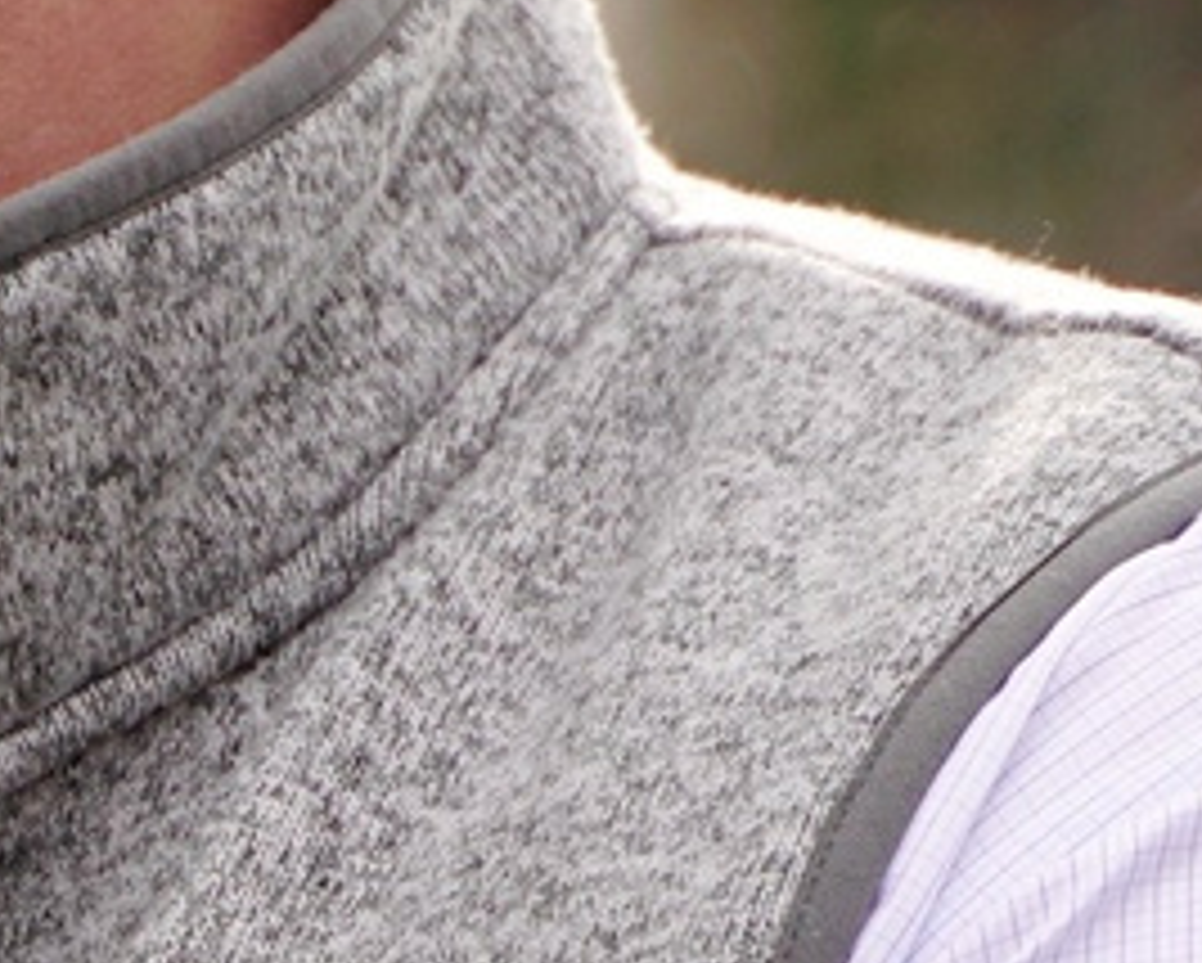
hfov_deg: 2.9
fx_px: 23995
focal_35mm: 674
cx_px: -1220
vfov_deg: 2.3
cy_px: 1035
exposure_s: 1/640
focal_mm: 75
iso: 100
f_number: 2.8
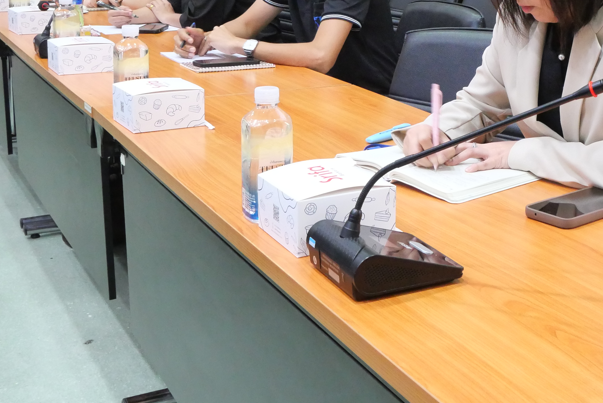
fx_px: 922
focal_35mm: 55
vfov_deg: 24.1
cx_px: 485
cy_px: 50
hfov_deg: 35.0
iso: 3200
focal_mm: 14
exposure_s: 1/25
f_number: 8
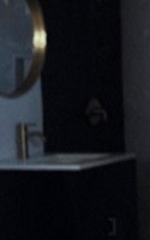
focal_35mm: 125
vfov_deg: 16.7
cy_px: 133
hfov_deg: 9.3
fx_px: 818
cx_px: 362
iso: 800
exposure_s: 1/120
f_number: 1.8
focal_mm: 5.4
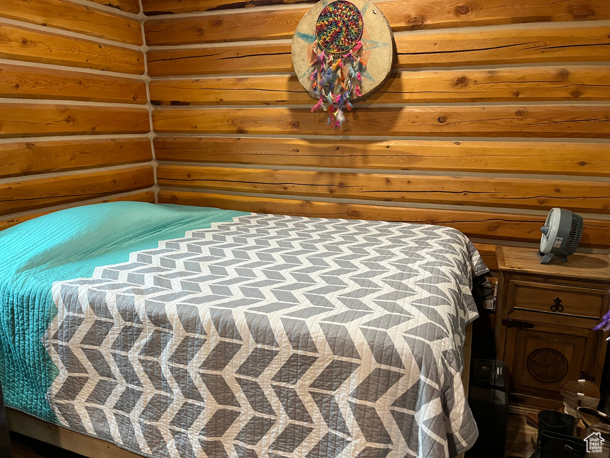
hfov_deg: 67.3
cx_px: 305
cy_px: 229
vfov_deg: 53.1
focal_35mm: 26
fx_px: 458
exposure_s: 1/60
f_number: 1.6
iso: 250
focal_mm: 5.1
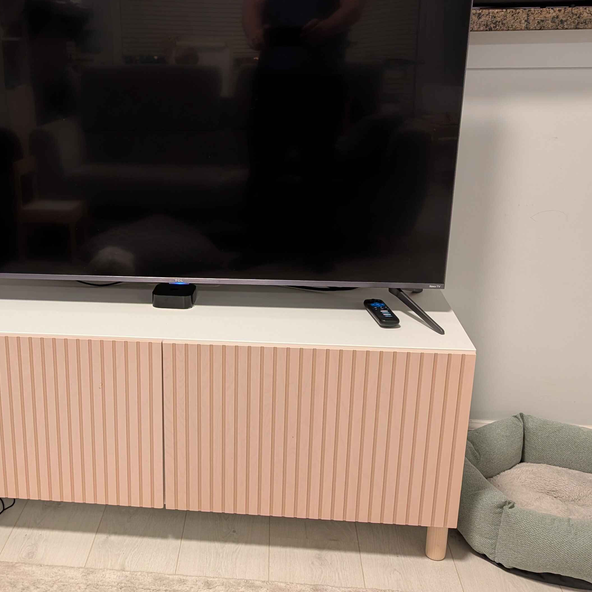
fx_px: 793
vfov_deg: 40.9
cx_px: 150
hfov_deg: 39.8
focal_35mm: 41
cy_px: 302
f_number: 1.68
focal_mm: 6.9
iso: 256
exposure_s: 1/24
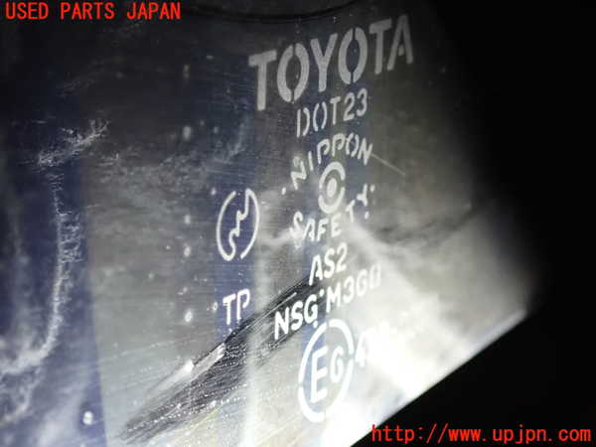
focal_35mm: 100
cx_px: 298
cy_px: 224
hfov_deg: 19.6
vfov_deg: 14.8
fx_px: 1722
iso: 1600
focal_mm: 18
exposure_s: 1/160
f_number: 4.9
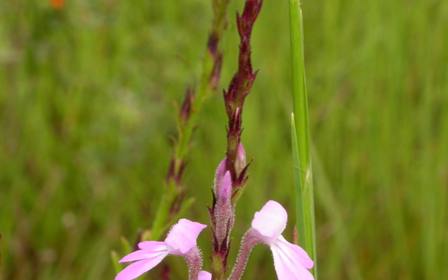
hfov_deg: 18.8
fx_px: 1355
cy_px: 294
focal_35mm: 111
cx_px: 225
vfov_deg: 11.6
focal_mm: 16.2
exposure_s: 1/183
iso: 100
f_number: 7.9
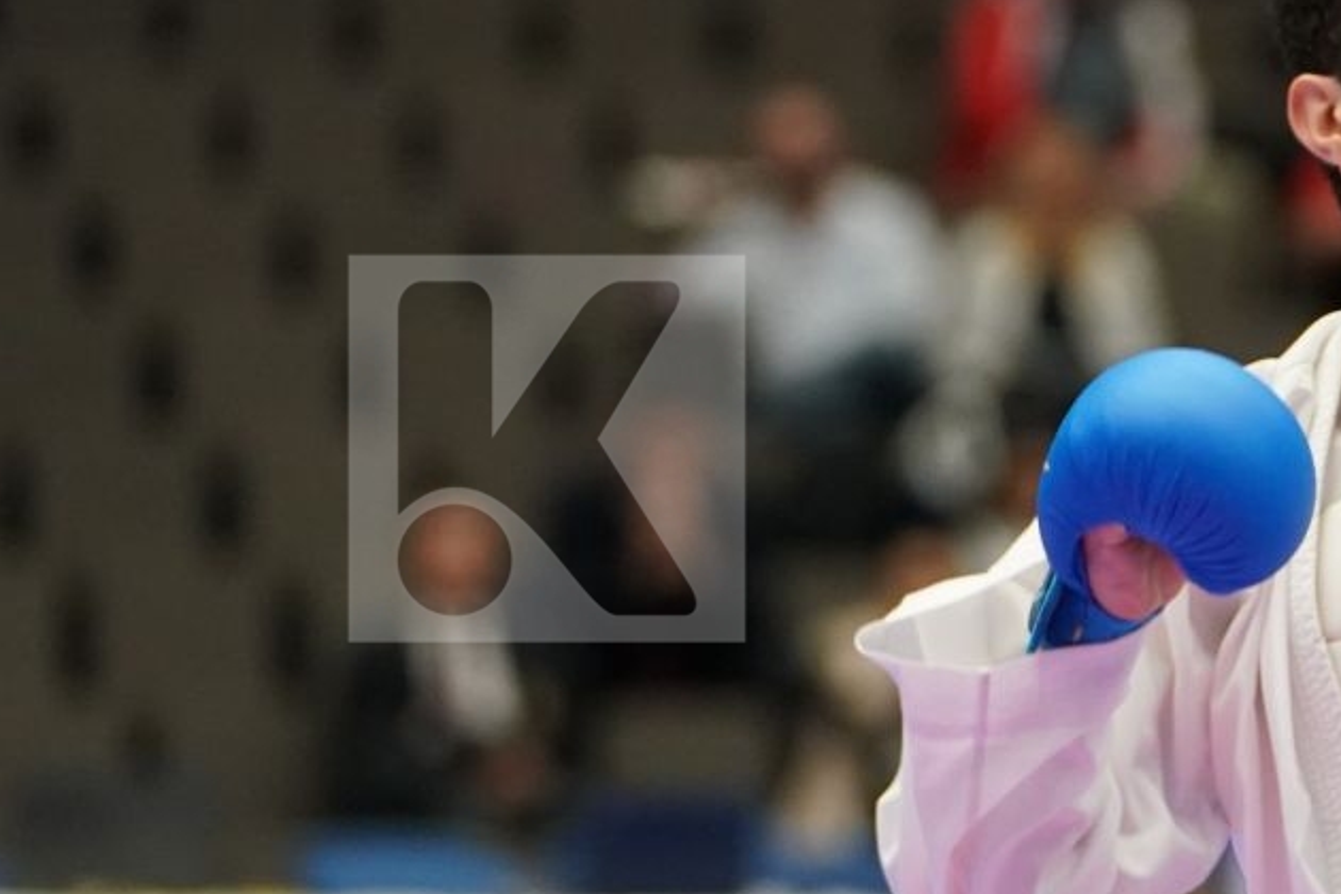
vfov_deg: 3.6
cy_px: 449
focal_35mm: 383
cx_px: 1269
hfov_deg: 5.4
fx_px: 14266
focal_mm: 134
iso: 3200
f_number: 2.8
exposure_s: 1/1000
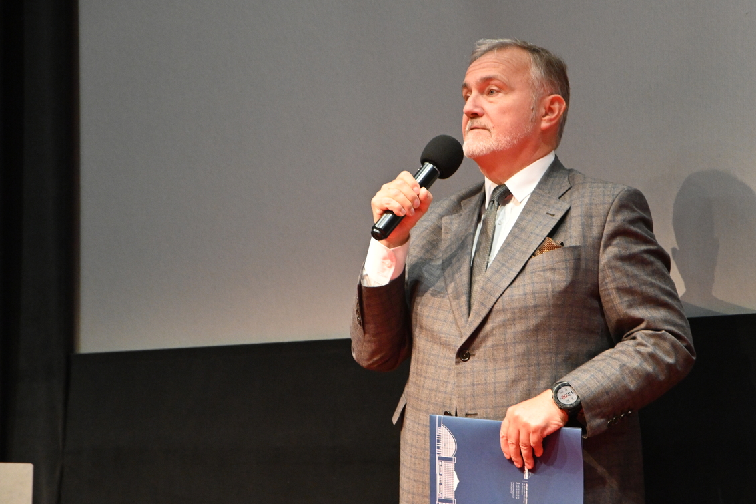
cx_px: 449
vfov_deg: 10.6
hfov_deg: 15.9
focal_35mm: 129
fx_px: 2708
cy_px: 260
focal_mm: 70
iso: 3200
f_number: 4
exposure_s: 1/80
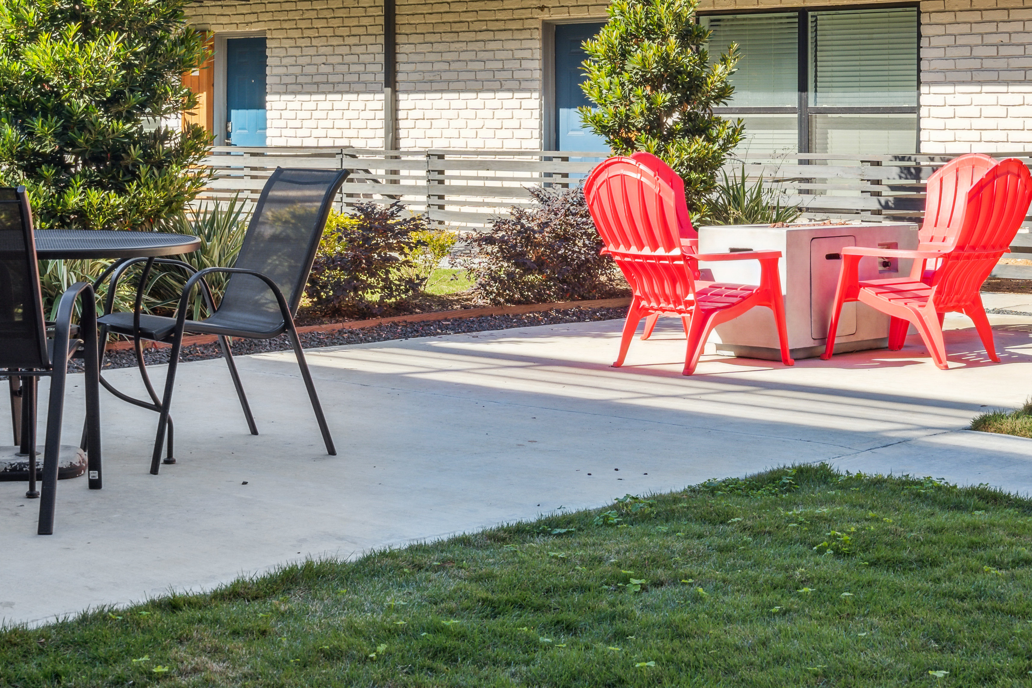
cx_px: 589
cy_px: 156
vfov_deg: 19.0
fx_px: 2035
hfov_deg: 28.4
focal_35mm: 71
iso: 200
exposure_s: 1/125
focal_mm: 35
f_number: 11
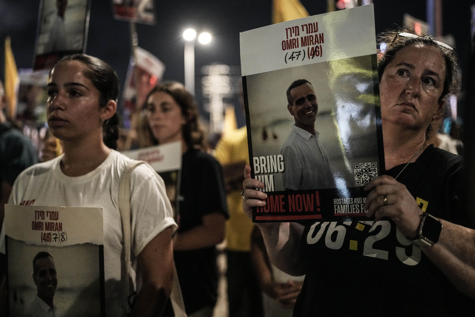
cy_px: 158
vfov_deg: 37.9
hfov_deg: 54.4
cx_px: 238
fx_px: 462
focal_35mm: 35
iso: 6400
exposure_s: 1/125
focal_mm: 35
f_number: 1.4
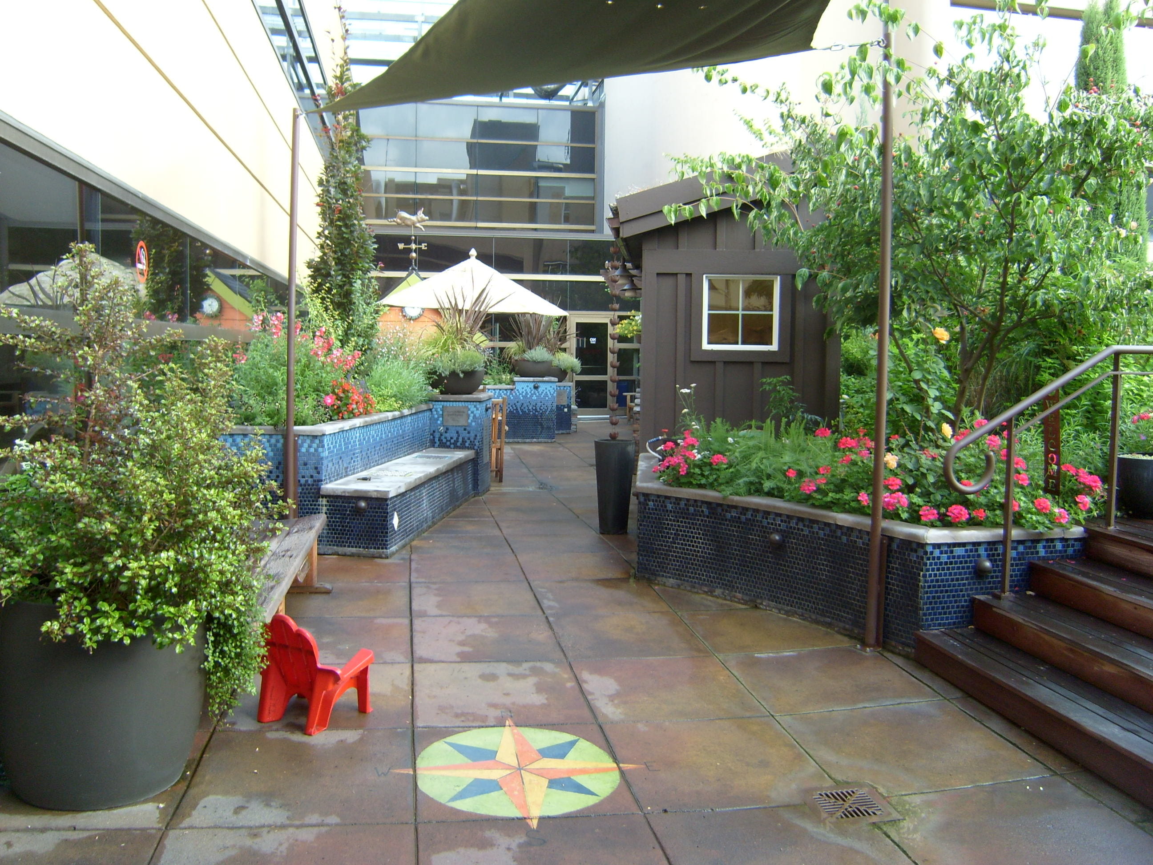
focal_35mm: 28
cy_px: 432
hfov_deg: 63.4
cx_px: 576
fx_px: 933
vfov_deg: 49.7
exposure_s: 1/60
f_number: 2.8
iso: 80
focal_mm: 4.7
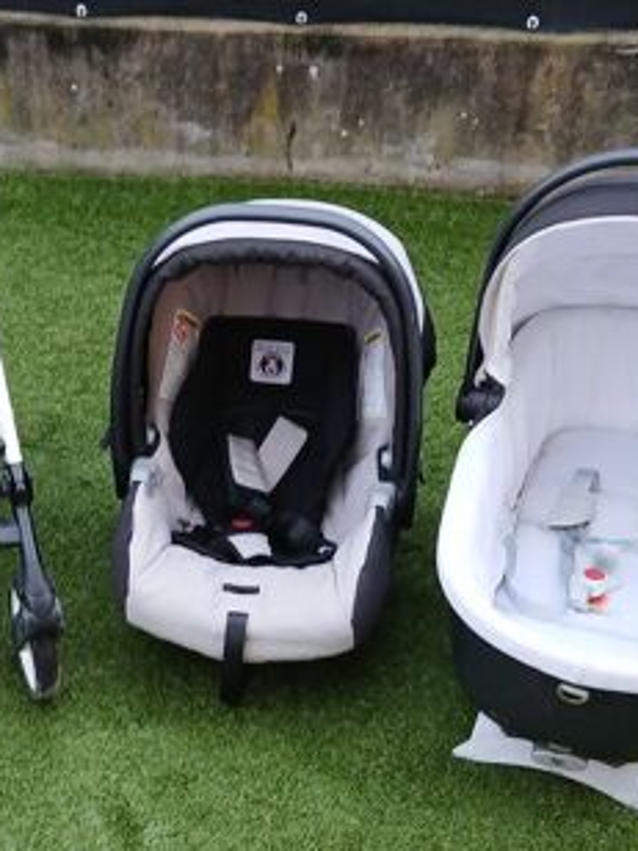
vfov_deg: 35.5
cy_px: 486
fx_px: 1327
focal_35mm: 54
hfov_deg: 26.6
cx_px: 144
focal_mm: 3.98
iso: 200
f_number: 1.8
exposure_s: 1/50
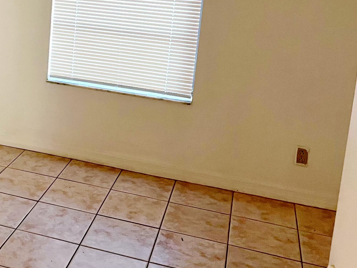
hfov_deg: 31.4
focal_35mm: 58
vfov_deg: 24.5
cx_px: 25
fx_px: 598
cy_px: 24
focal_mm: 5.7
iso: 400
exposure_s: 1/40
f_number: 1.5
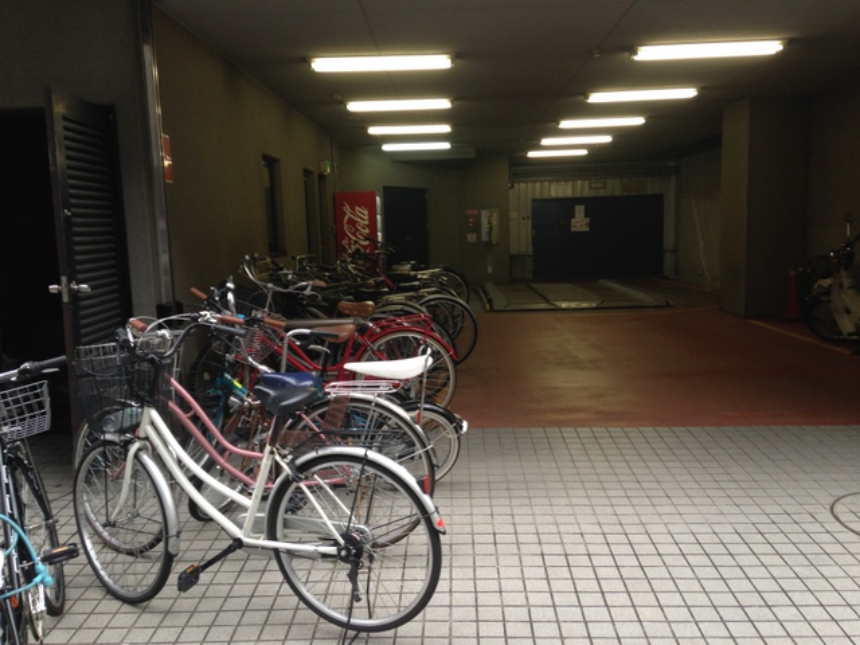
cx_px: 430
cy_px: 322
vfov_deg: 42.9
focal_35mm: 33
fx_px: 820
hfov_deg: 55.4
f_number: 2.4
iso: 50
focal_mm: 4.12
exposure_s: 1/40
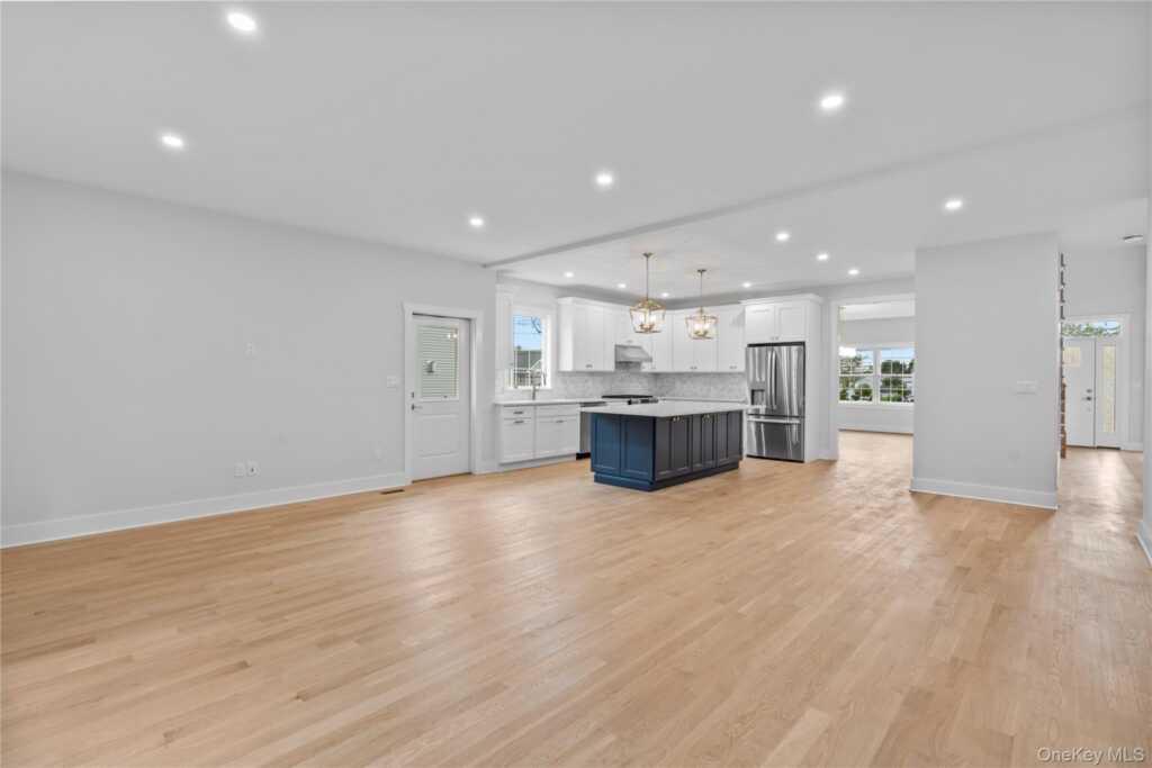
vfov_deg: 73.8
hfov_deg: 96.7
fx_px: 512
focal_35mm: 16
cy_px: 384
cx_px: 576
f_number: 8
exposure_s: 1/2.5
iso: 400
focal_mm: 16
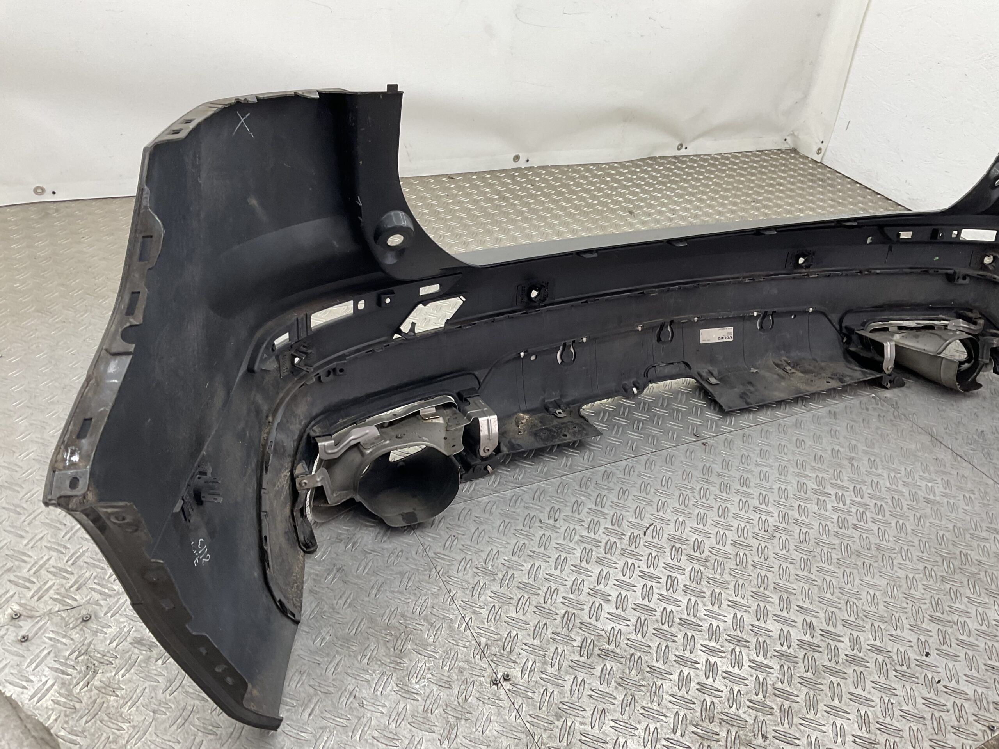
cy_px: 374
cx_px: 500
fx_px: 837
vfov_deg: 48.2
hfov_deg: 61.7
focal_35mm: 29
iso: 50
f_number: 1.8
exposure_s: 1/120
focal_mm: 3
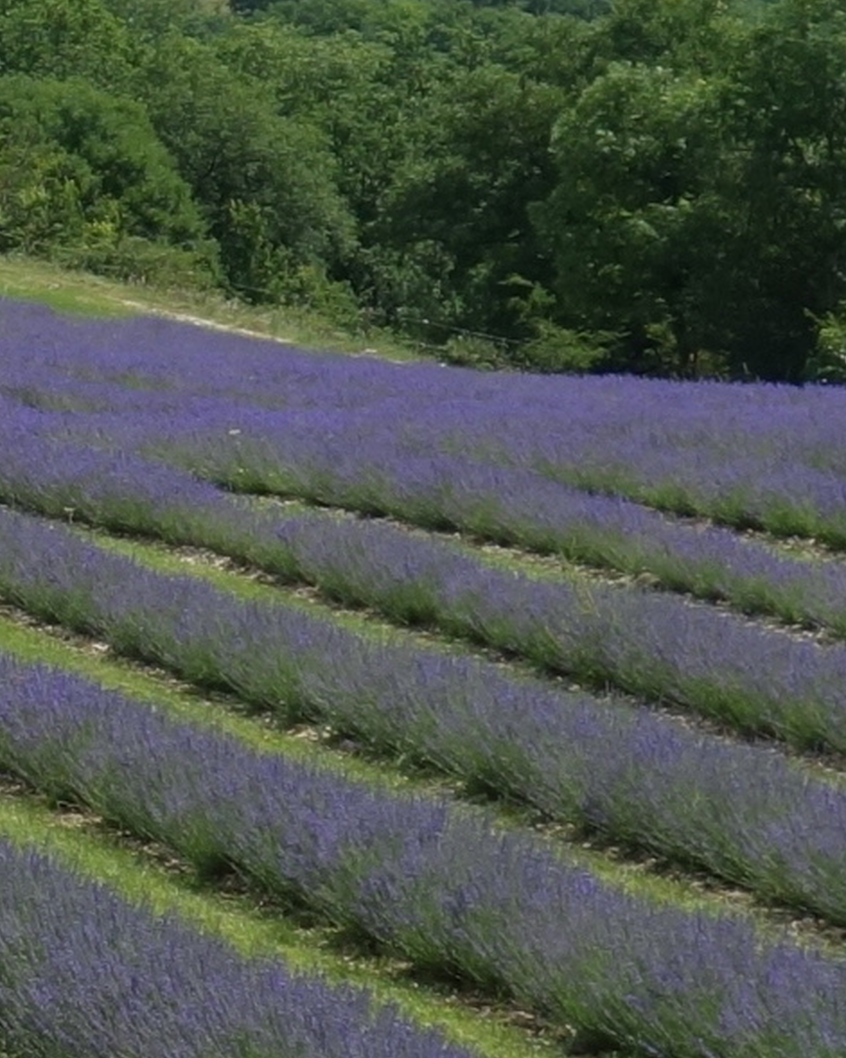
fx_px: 7764
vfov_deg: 7.8
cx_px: -1478
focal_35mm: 248
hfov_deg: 5.9
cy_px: 138
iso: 125
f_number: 4.5
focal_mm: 14.93
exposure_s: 1/800
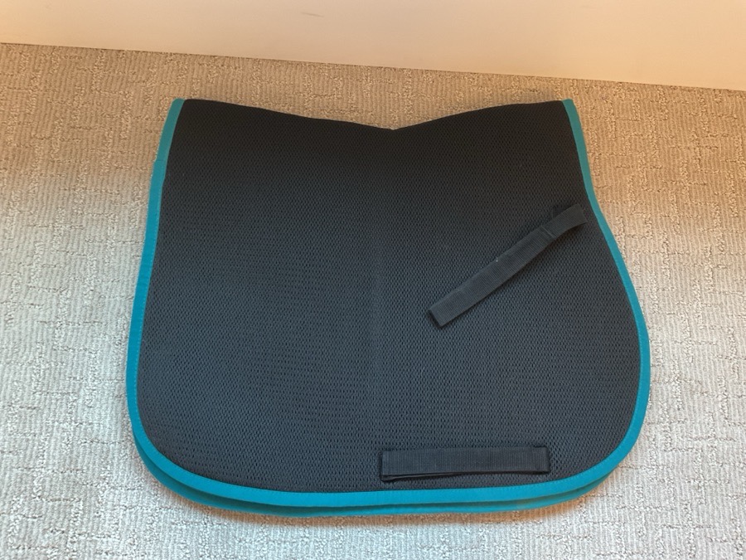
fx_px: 625
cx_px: 373
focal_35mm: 29
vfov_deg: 48.2
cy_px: 280
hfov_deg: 61.7
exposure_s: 1/40
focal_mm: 3
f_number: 1.8
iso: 200
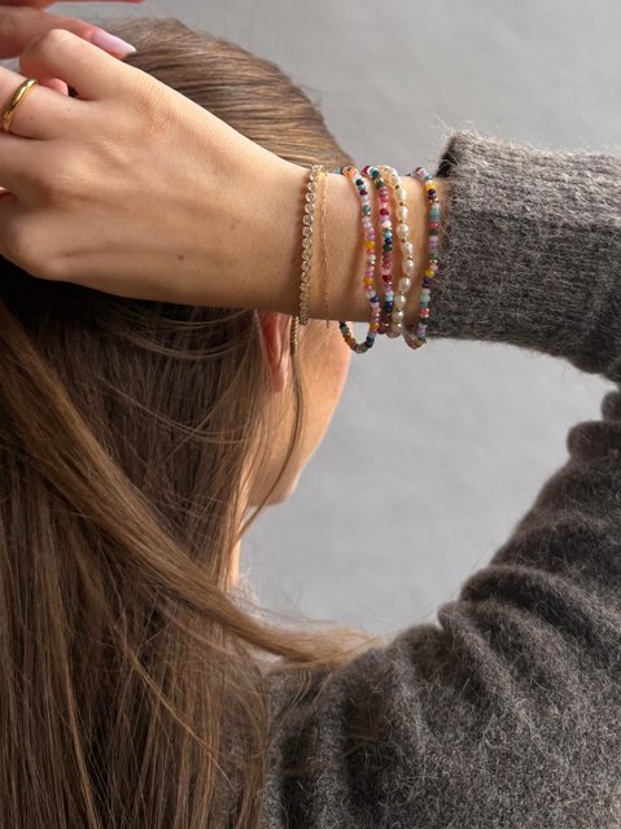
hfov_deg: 56.8
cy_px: 414
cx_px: 310
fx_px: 575
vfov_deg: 71.6
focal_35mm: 24
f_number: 1.78
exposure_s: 1/121
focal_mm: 6.76
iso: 80
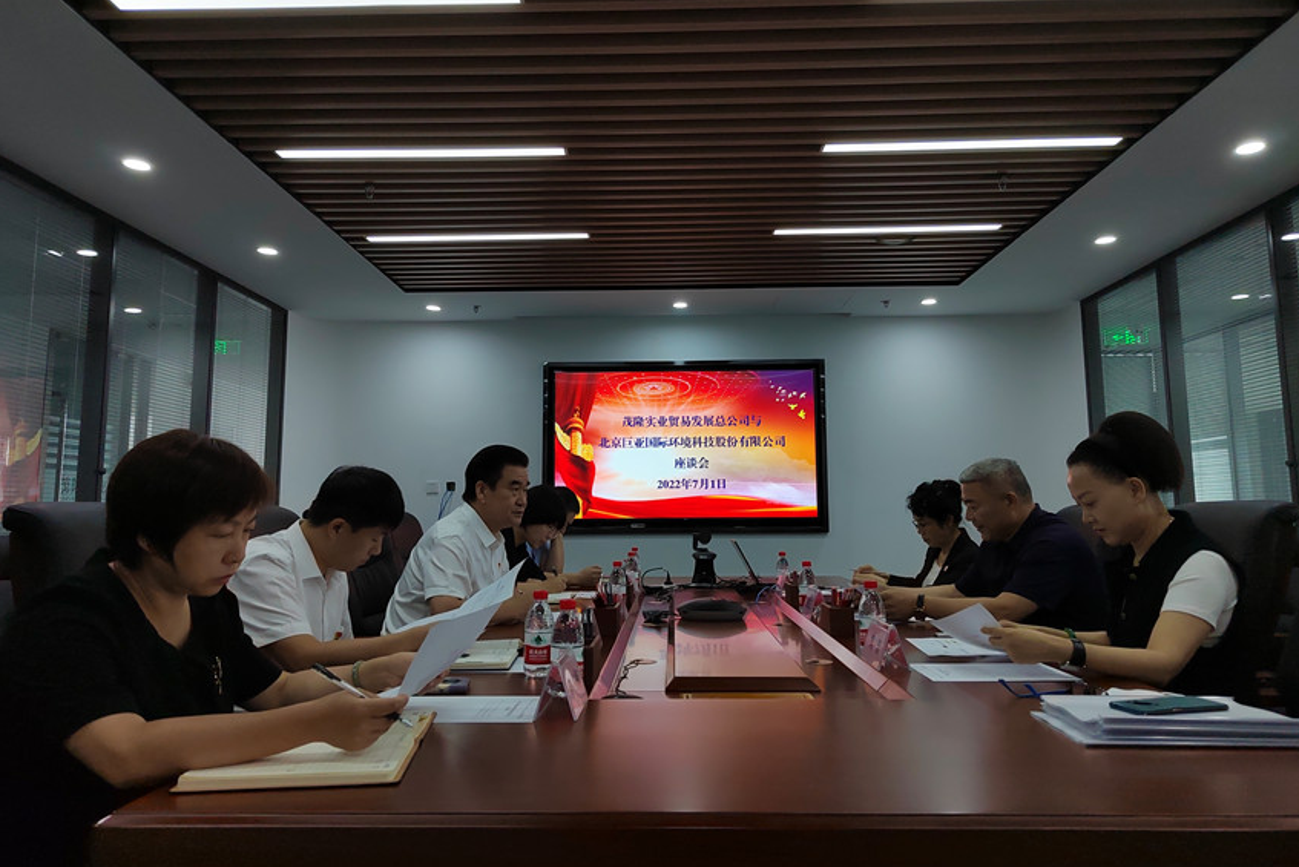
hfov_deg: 73.7
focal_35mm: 24
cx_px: 649
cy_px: 414
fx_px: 866
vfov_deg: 53.1
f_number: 1.9
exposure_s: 1/100
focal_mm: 5.52
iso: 453
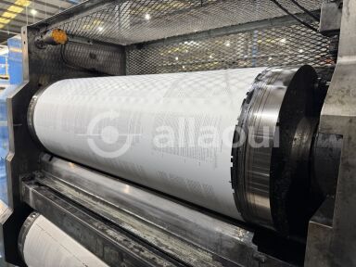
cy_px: 134
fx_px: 247
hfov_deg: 71.6
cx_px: 178
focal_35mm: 24
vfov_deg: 56.8
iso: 200
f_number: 1.78
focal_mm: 6.76
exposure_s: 1/50
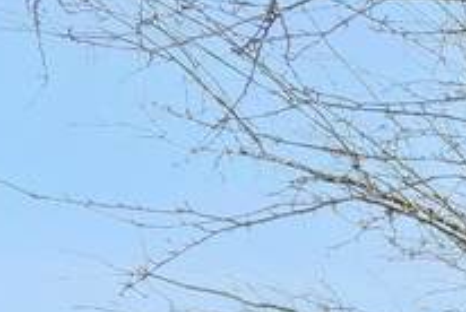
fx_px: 1206
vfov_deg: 11.0
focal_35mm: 93
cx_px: 1308
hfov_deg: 12.4
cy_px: 867
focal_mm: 15
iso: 640
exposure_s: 1/320
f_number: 9
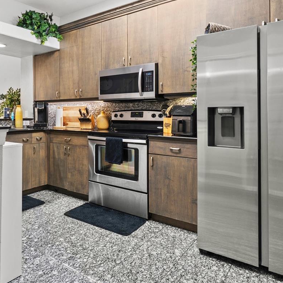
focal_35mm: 26
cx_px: 50
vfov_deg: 60.3
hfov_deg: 55.9
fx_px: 240
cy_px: 111
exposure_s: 1/2
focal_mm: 10
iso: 250
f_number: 8
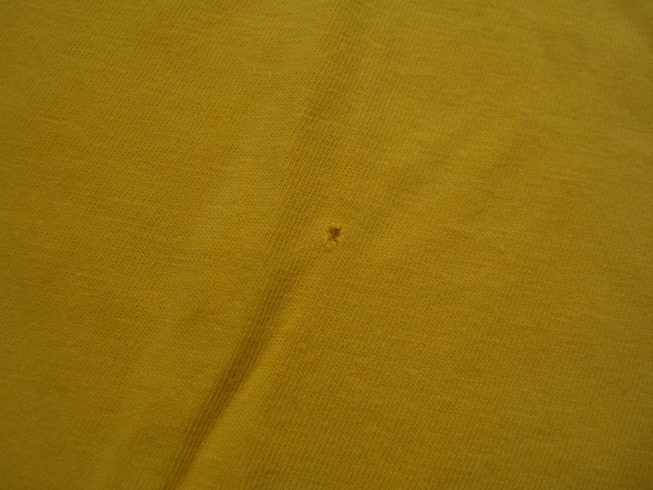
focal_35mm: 38
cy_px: 245
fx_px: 717
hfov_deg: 49.0
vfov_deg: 37.7
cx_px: 326
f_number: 2.8
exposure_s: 1/30
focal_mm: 7.9
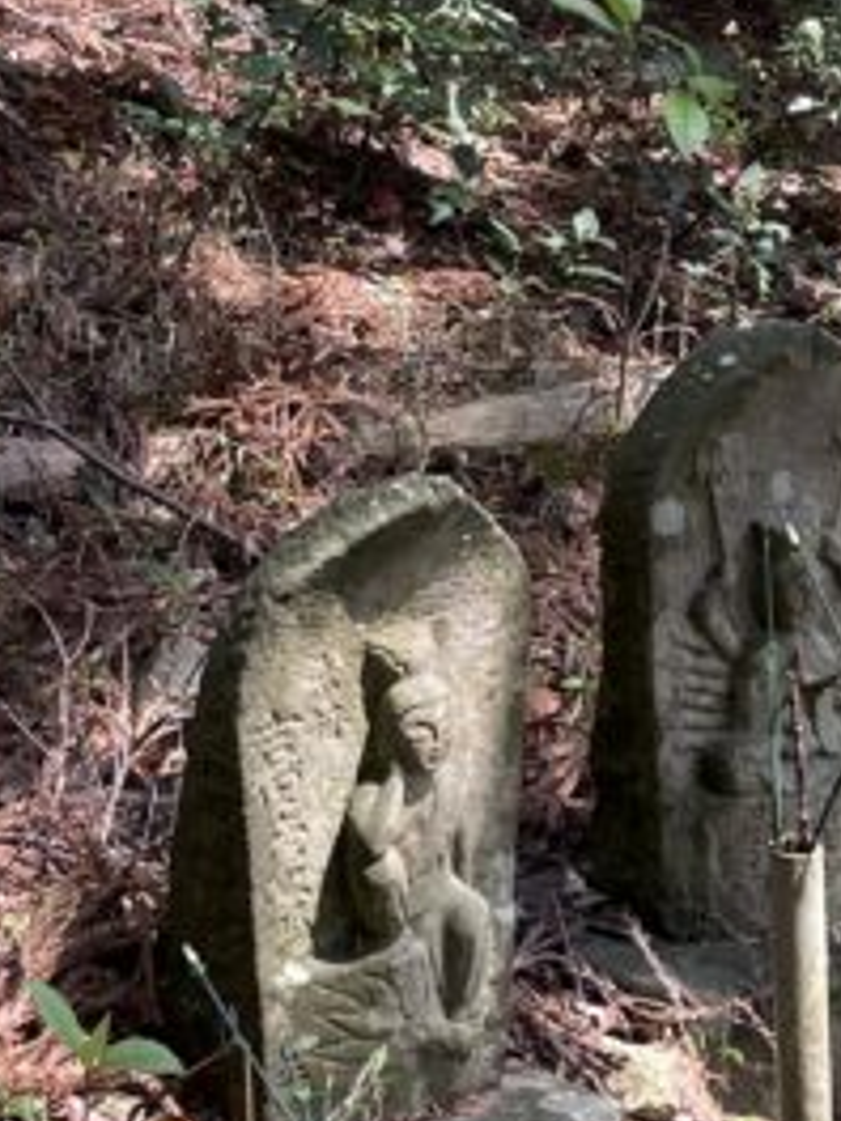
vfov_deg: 18.4
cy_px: -242
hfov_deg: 14.3
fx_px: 3272
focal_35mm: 101
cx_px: -59
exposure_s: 1/121
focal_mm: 4.2
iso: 50
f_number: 1.6
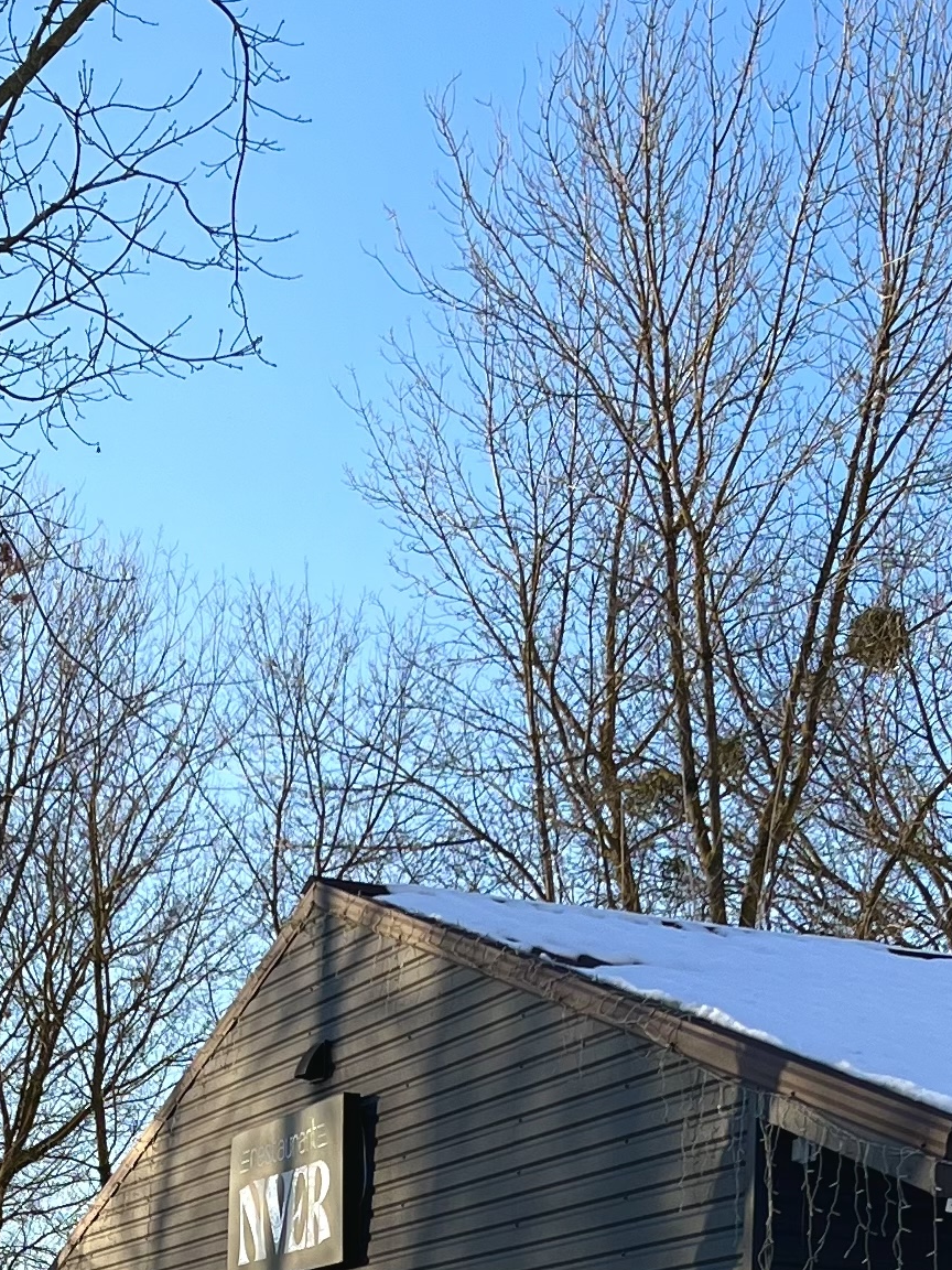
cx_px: 357
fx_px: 3337
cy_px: 1303
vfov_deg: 20.8
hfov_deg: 16.2
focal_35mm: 91
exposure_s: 1/1808
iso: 50
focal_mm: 5.7
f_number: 1.5
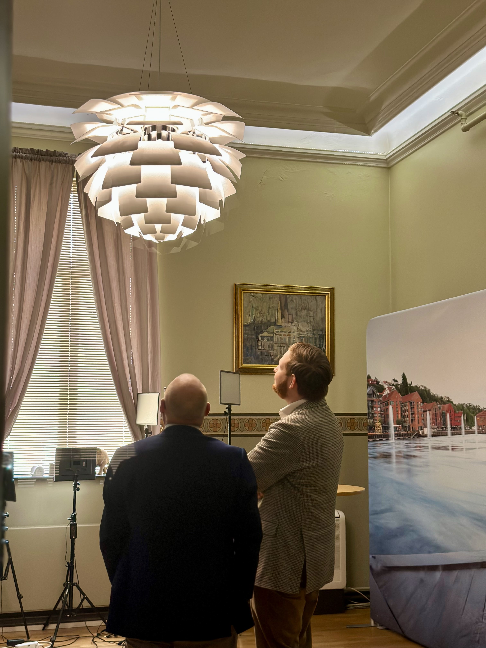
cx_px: 243
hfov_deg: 30.3
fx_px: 899
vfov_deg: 39.7
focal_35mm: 48
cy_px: 324
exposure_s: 1/60
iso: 200
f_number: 1.78
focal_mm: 6.86
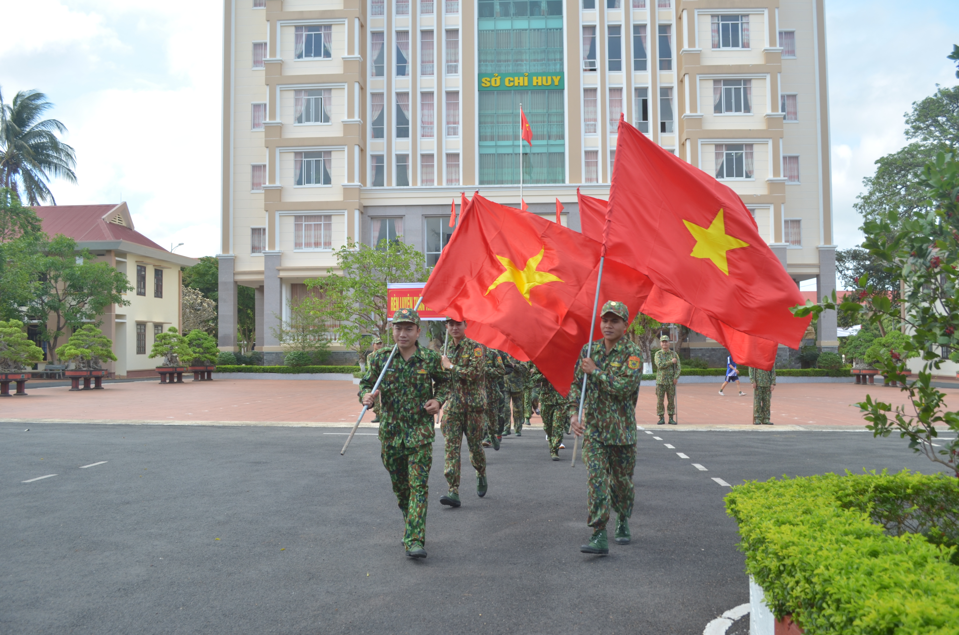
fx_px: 877
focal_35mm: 33
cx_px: 480
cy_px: 318
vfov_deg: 39.8
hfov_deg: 57.3
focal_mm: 22
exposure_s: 1/160
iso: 100
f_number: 6.3
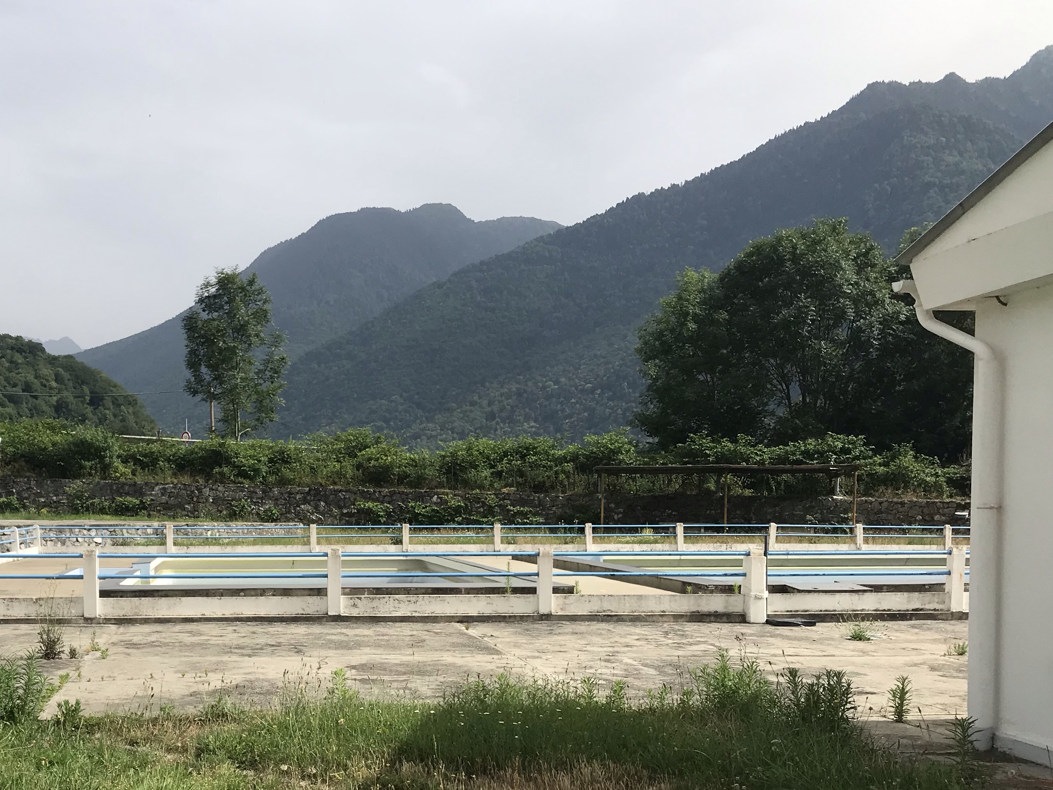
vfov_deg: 33.8
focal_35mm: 42
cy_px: 574
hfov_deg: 44.0
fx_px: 1278
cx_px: 337
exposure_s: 1/2457
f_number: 1.8
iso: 20
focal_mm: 3.99
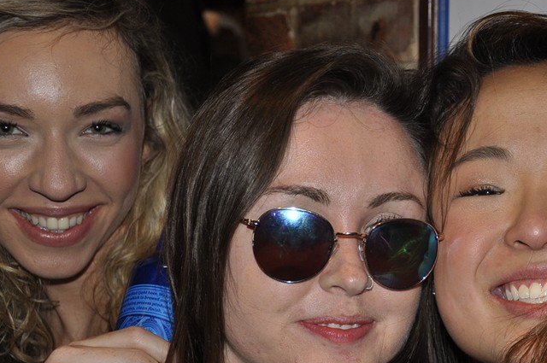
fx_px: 1351
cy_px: 271
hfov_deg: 22.7
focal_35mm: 89
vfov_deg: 15.3
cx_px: 400
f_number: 4.5
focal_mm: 38
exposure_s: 1/60
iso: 400
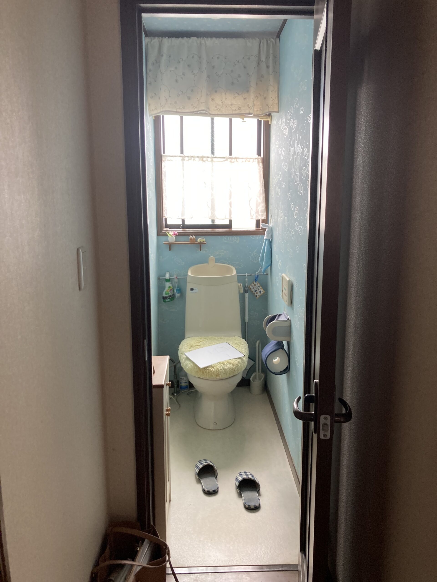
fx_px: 471
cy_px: 291
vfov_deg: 63.4
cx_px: 218
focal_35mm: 28
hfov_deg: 49.7
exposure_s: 1/69
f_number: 1.8
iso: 80
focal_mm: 3.99
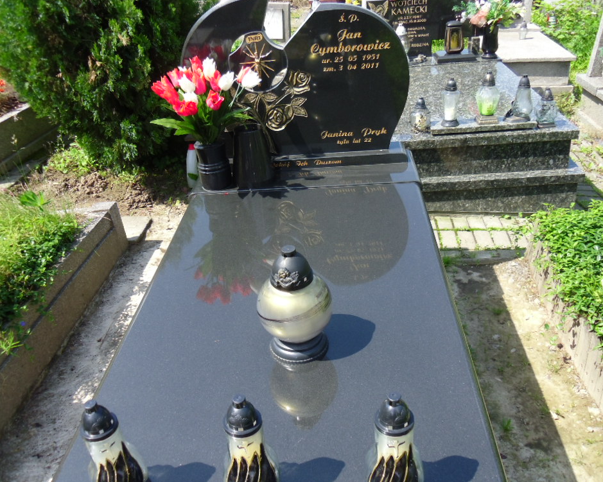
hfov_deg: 54.2
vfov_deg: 44.5
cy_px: 244
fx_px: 589
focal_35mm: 33
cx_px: 277
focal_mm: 5.6
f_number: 3.3
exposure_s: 1/346
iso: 80
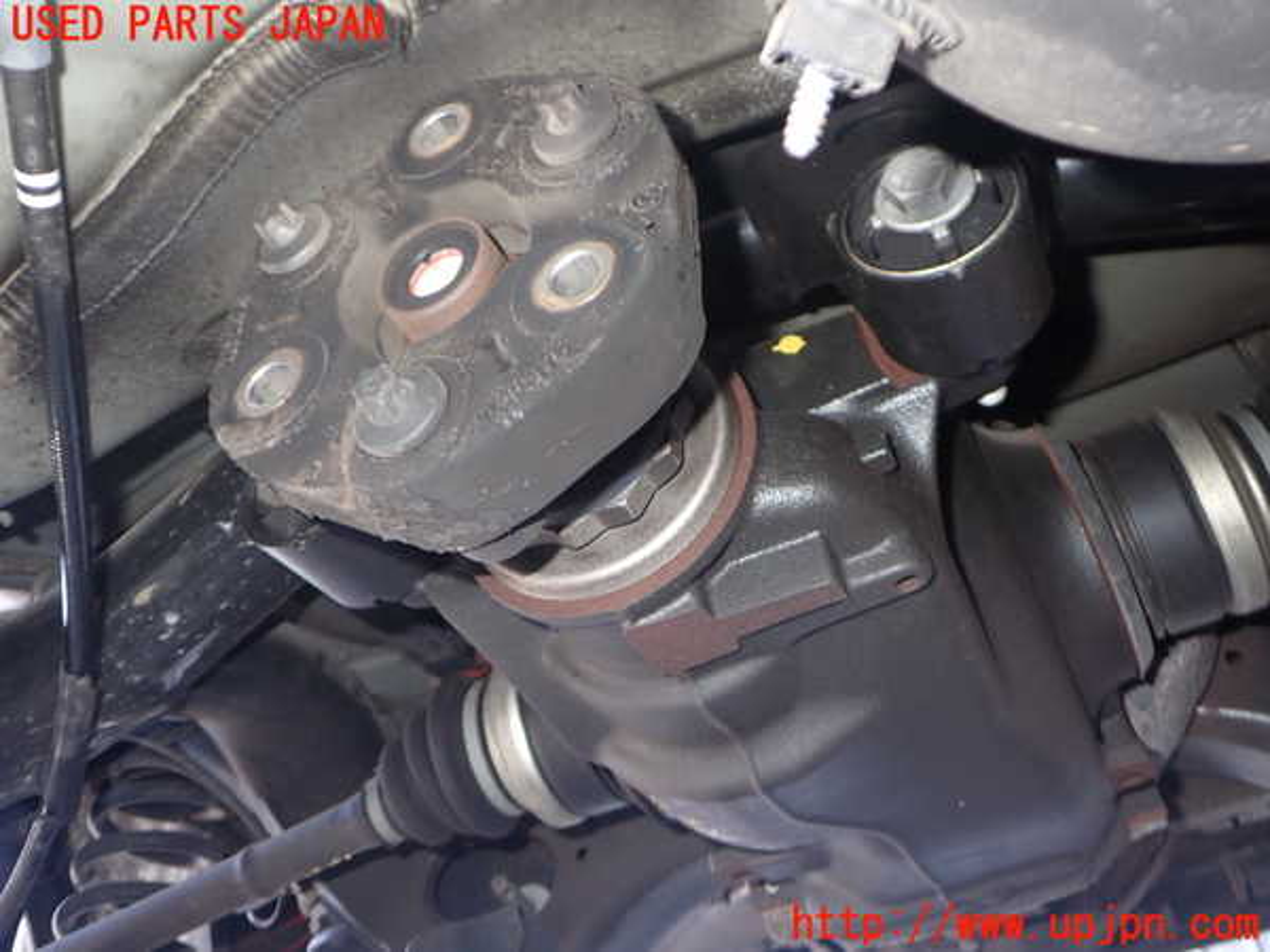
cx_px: 635
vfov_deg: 46.8
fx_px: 1101
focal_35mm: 30
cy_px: 476
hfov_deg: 60.0
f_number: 2.3
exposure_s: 1/30
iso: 200
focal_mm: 5.4
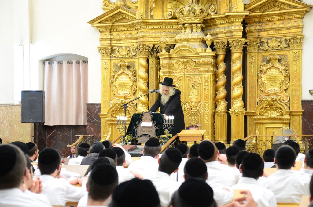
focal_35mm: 105
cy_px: 104
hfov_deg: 19.5
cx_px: 156
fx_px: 911
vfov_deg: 13.0
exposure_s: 1/80
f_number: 5.6
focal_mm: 70
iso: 800
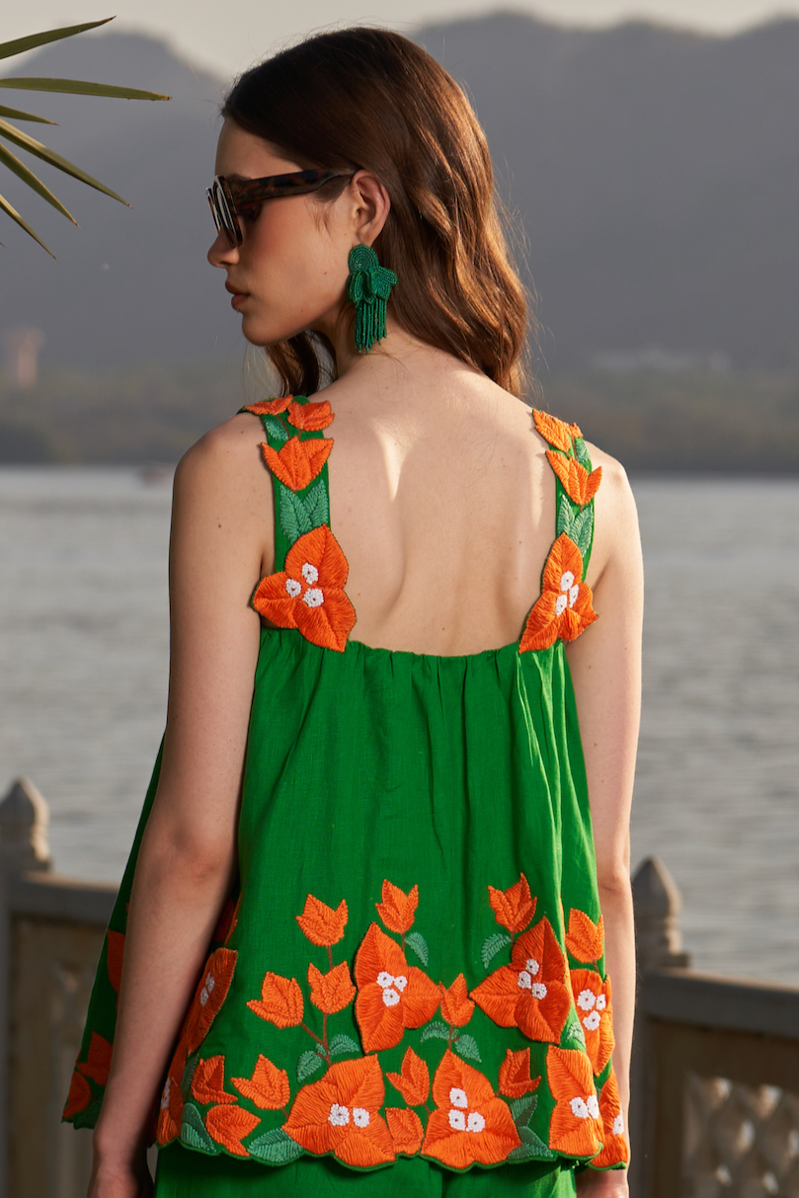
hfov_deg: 16.7
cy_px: 609
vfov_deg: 24.8
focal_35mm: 82
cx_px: 383
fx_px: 2729
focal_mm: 52
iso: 50
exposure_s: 1/1600
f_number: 3.2
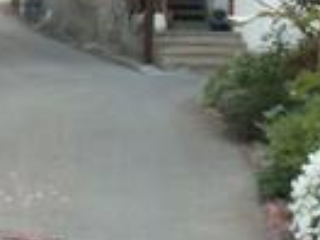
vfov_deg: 8.5
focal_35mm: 170
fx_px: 1572
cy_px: -138
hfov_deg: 11.6
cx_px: 73
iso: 50
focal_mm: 5.86
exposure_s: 1/30
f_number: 4
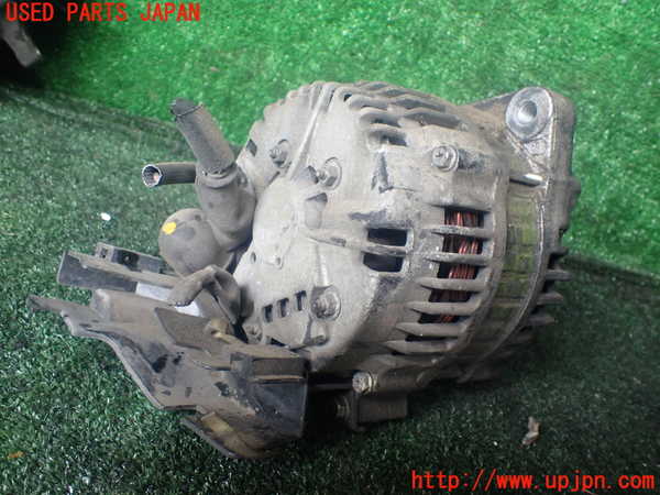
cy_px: 248
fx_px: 572
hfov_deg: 60.0
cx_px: 330
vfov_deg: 46.8
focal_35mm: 30
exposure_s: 1/125
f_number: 2.3
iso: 320
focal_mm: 5.4
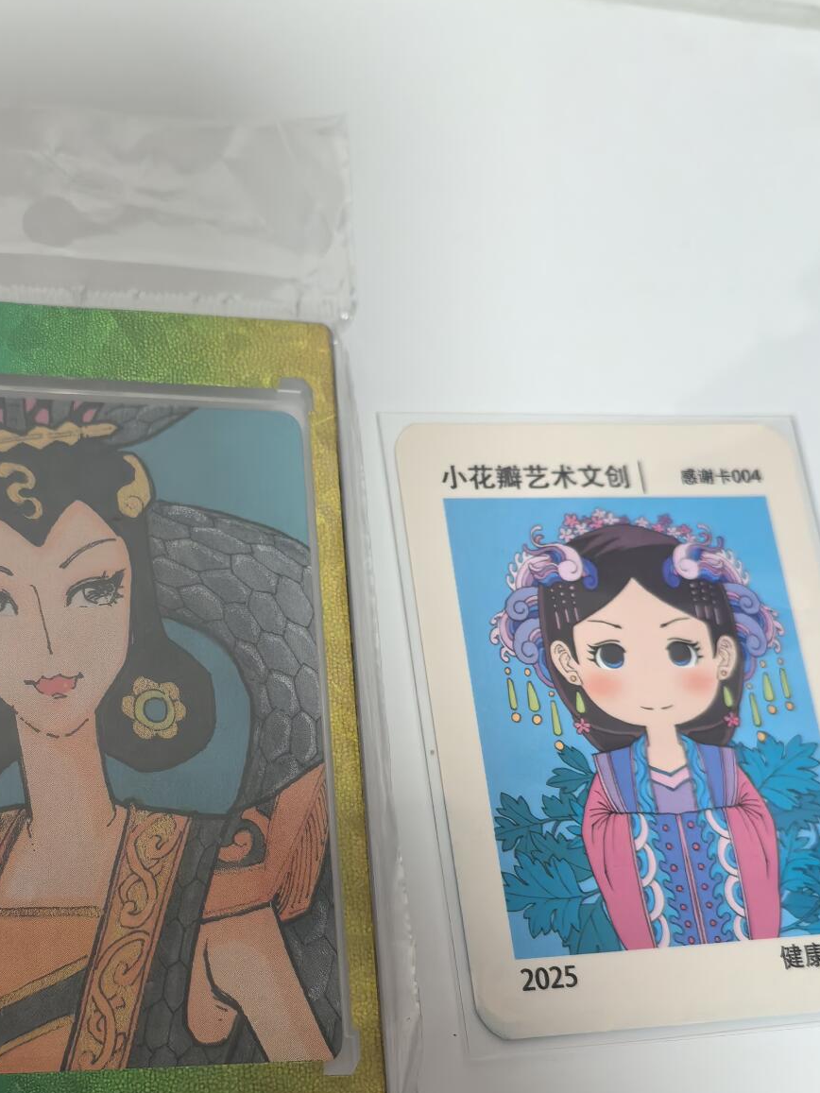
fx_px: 1326
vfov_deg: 44.2
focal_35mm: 42
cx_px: 292
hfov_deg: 34.1
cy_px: 717
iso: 320
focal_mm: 5.75
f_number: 2
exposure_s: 1/100
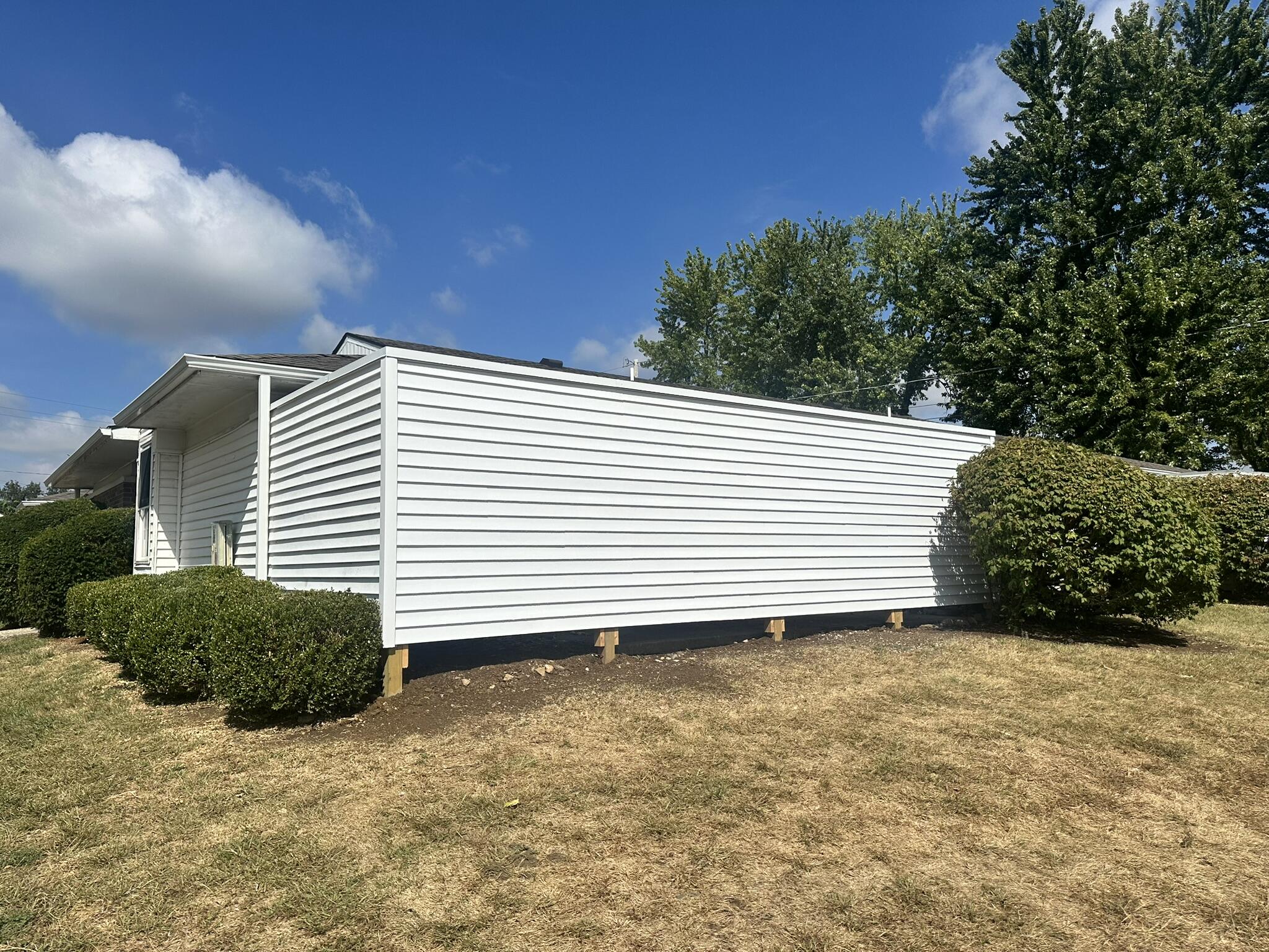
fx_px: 880
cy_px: 476
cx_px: 634
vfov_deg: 56.8
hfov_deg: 71.6
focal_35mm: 24
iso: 80
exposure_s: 1/12048
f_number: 1.78
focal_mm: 6.86
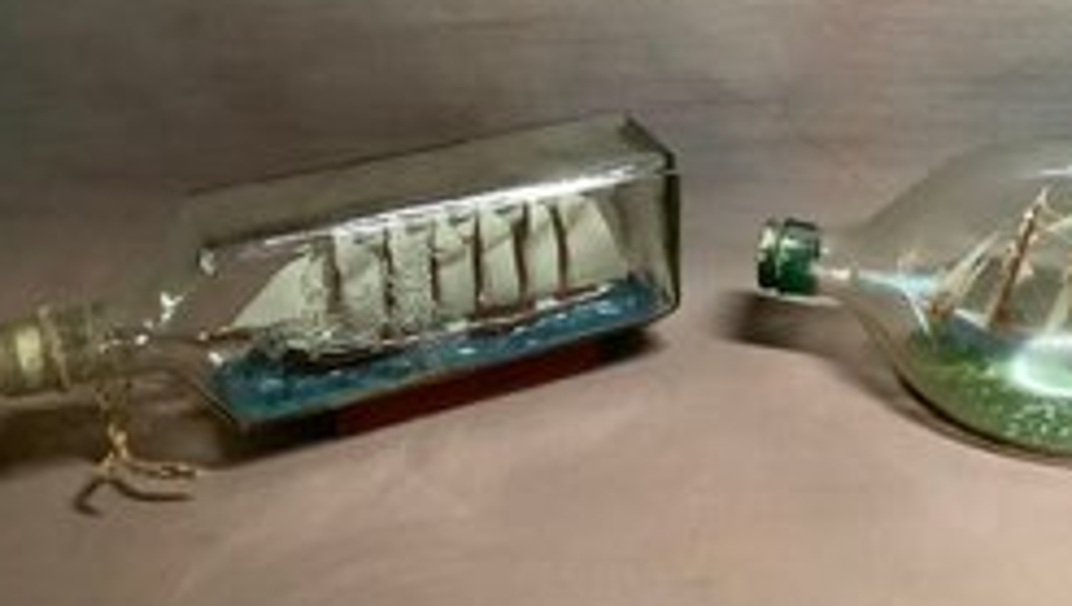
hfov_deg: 43.5
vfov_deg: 25.3
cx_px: 630
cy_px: 181
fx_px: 1337
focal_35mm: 47
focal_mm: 3.3
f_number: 2.4
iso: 400
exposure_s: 1/25
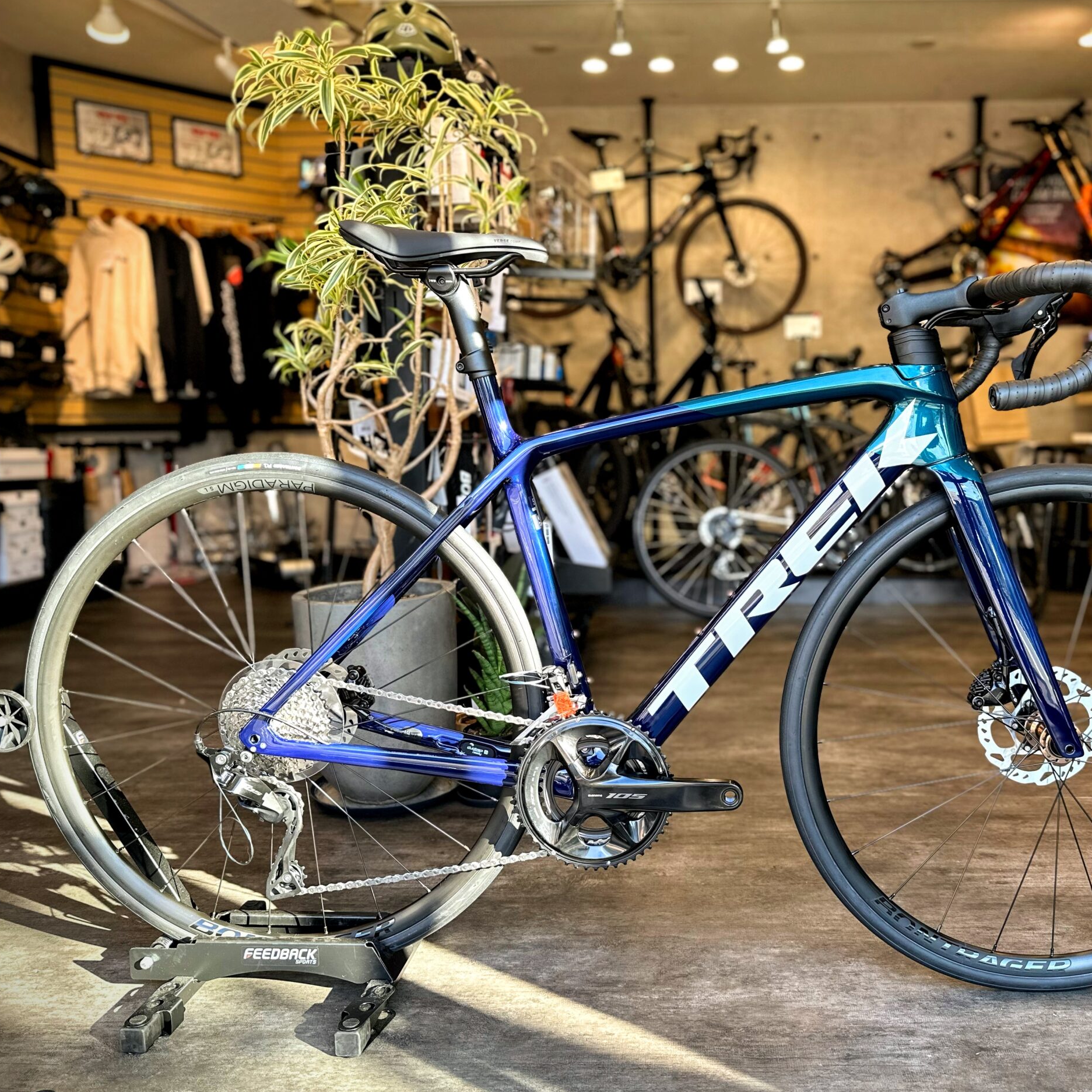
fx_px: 1035
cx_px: 673
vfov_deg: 55.6
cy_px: 538
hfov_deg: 55.1
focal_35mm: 29
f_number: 1.78
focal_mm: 6.86
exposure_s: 1/121
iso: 100
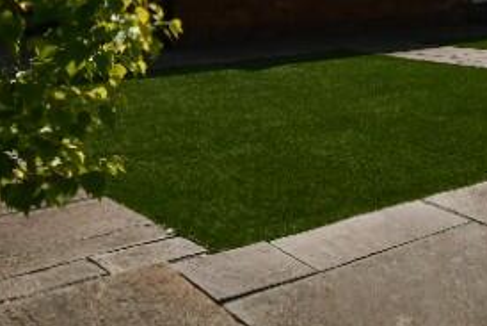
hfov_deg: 33.1
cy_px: -77
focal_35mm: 56
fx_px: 758
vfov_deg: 22.2
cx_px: 467
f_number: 13
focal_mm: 10
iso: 100
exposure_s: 1/250
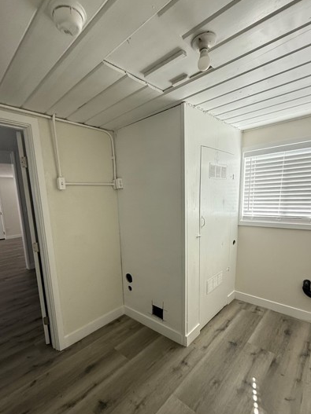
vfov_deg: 90.5
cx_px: 139
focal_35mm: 17
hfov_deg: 74.5
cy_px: 236
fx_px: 204
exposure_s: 1/91
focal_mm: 2.22
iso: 400
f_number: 2.2
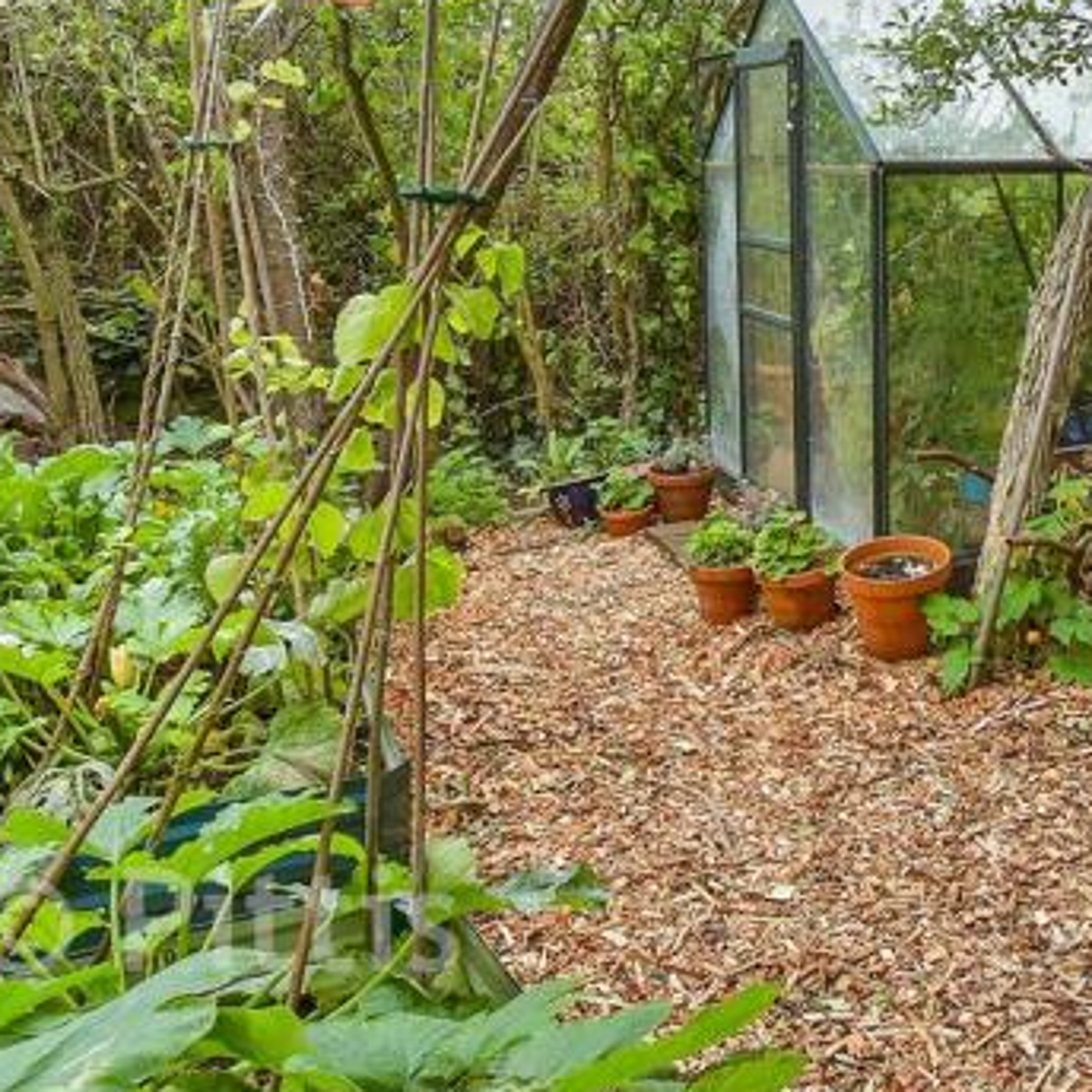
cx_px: 1029
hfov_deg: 39.9
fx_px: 1356
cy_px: 179
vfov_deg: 41.5
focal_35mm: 38
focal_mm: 10
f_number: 8
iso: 160
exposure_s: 1/30
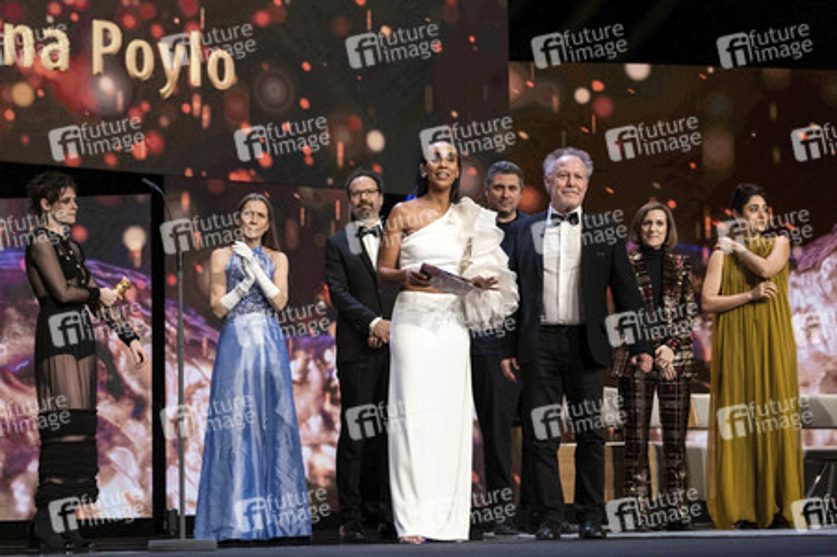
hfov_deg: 24.2
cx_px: 418
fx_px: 1952
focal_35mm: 84
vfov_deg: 16.2
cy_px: 278
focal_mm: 56.3
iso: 3200
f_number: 2.8
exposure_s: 1/250
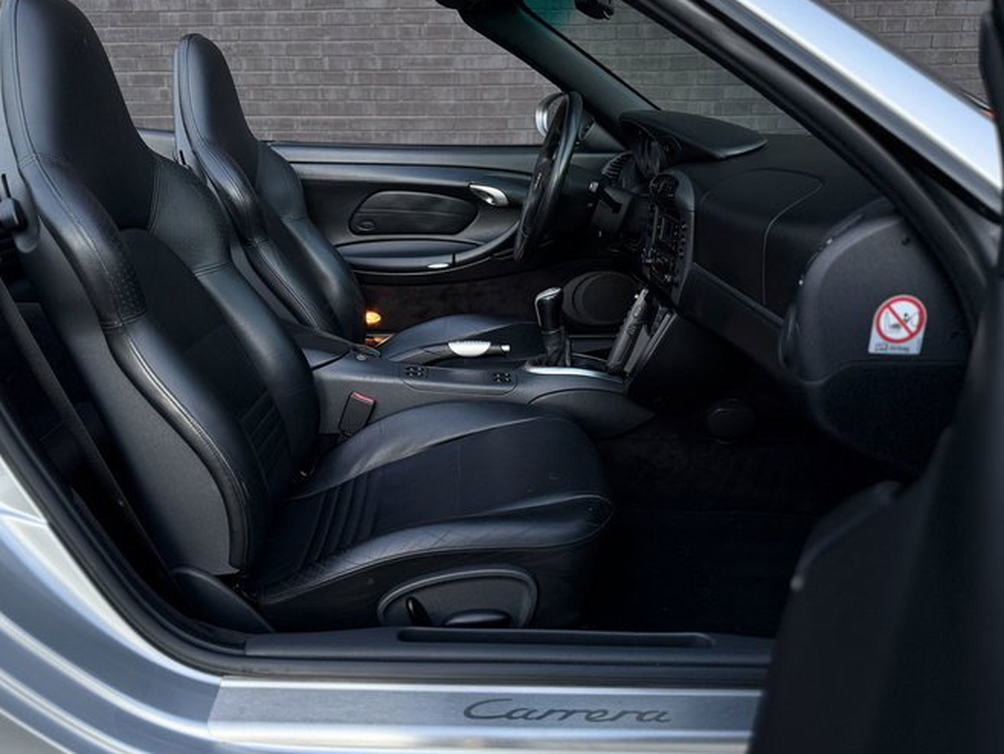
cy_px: 360
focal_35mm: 28
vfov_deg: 49.8
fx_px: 812
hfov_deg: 63.2
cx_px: 439
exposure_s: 1/60
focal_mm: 6.76
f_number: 1.78
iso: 250
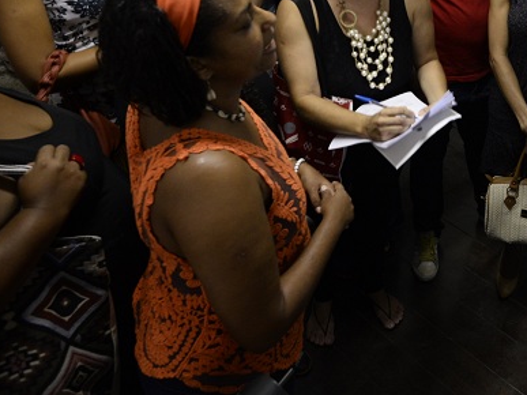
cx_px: 508
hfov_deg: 44.0
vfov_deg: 36.4
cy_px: 44
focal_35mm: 37
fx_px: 563
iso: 1600
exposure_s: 1/30
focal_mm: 16
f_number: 4
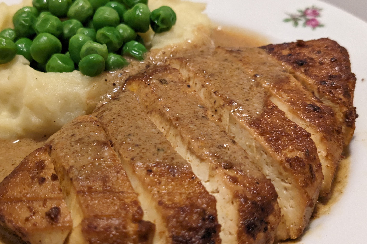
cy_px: 113
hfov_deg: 48.1
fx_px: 408
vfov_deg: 33.4
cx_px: 140
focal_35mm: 40
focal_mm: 4.38
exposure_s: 1/99.9
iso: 872
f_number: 1.73
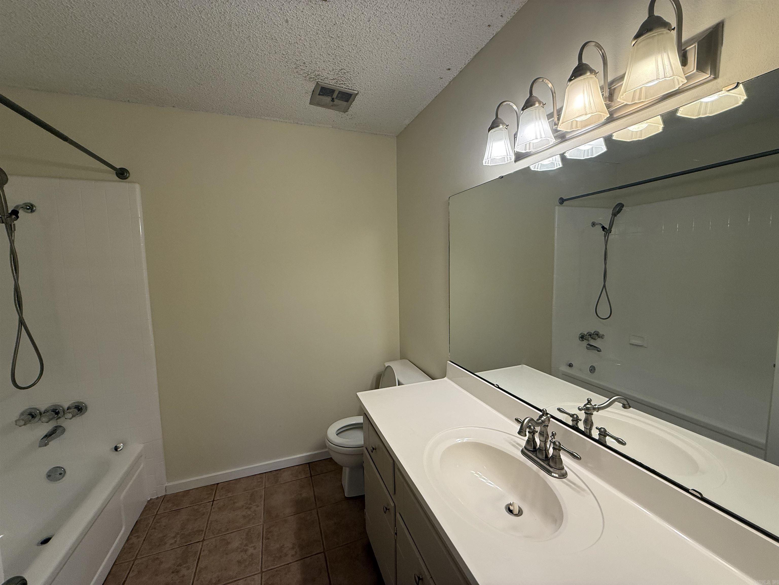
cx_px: 390
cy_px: 292
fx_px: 315
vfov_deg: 85.7
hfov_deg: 102.1
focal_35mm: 14
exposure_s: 1/120
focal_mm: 2.22
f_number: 2.2
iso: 125
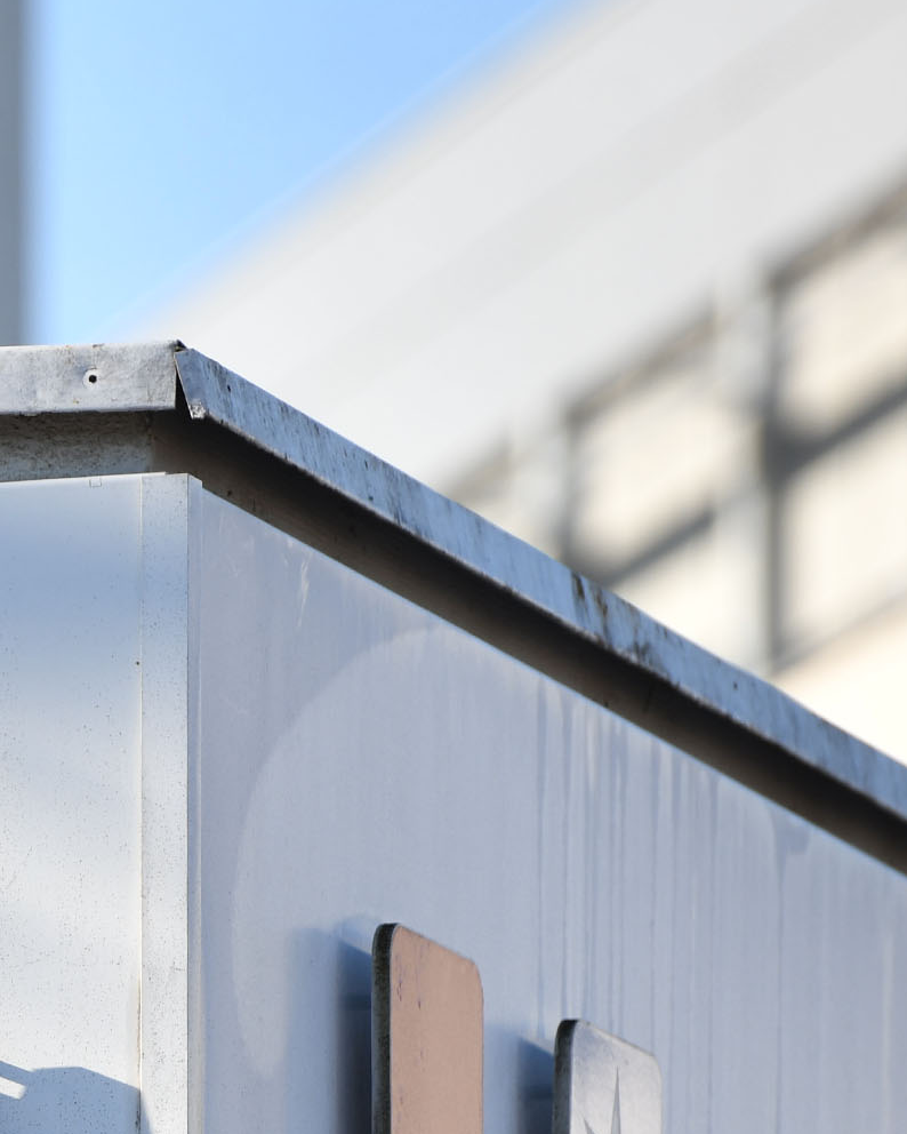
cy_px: 1492
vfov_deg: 2.7
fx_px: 24118
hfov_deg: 2.1
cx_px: -1115
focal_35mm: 719
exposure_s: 1/400
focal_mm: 190
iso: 100
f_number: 8
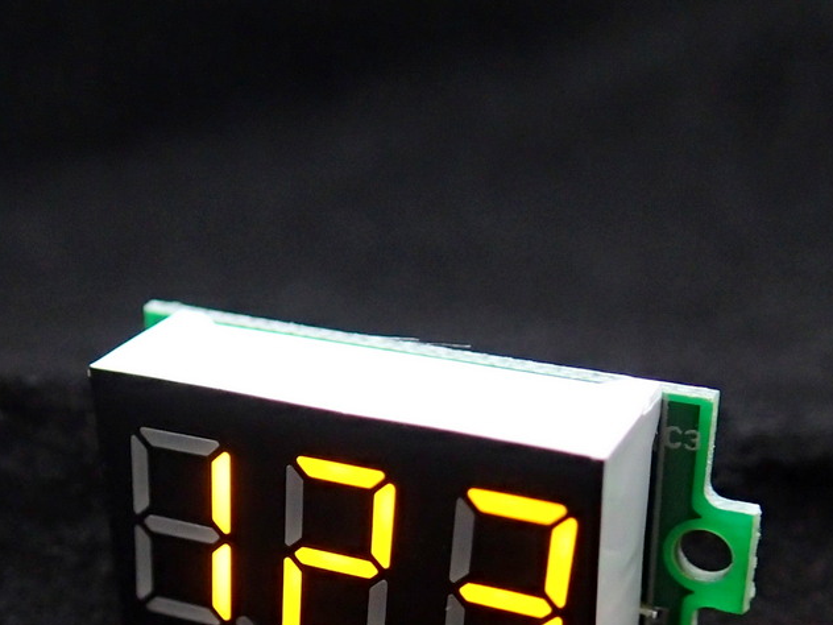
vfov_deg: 24.8
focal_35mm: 57
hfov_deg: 33.8
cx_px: 389
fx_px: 1372
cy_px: 583
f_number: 2.3
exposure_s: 1/125
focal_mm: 5.5
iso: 640
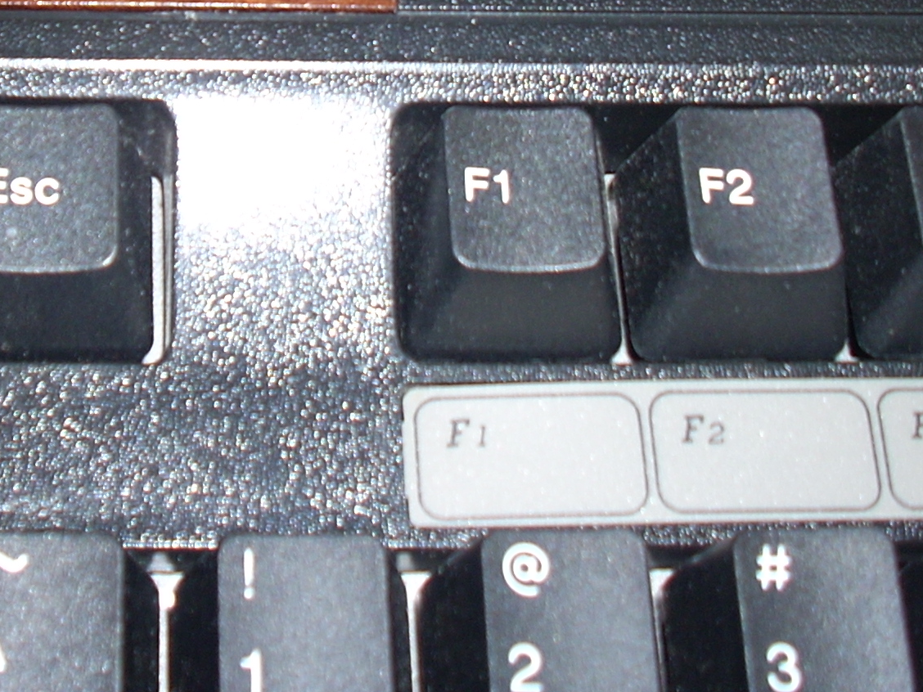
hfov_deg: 22.9
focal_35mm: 84
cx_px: 169
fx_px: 2240
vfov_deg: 17.0
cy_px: -71
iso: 64
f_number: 5.6
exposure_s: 1/60
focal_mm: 6.2
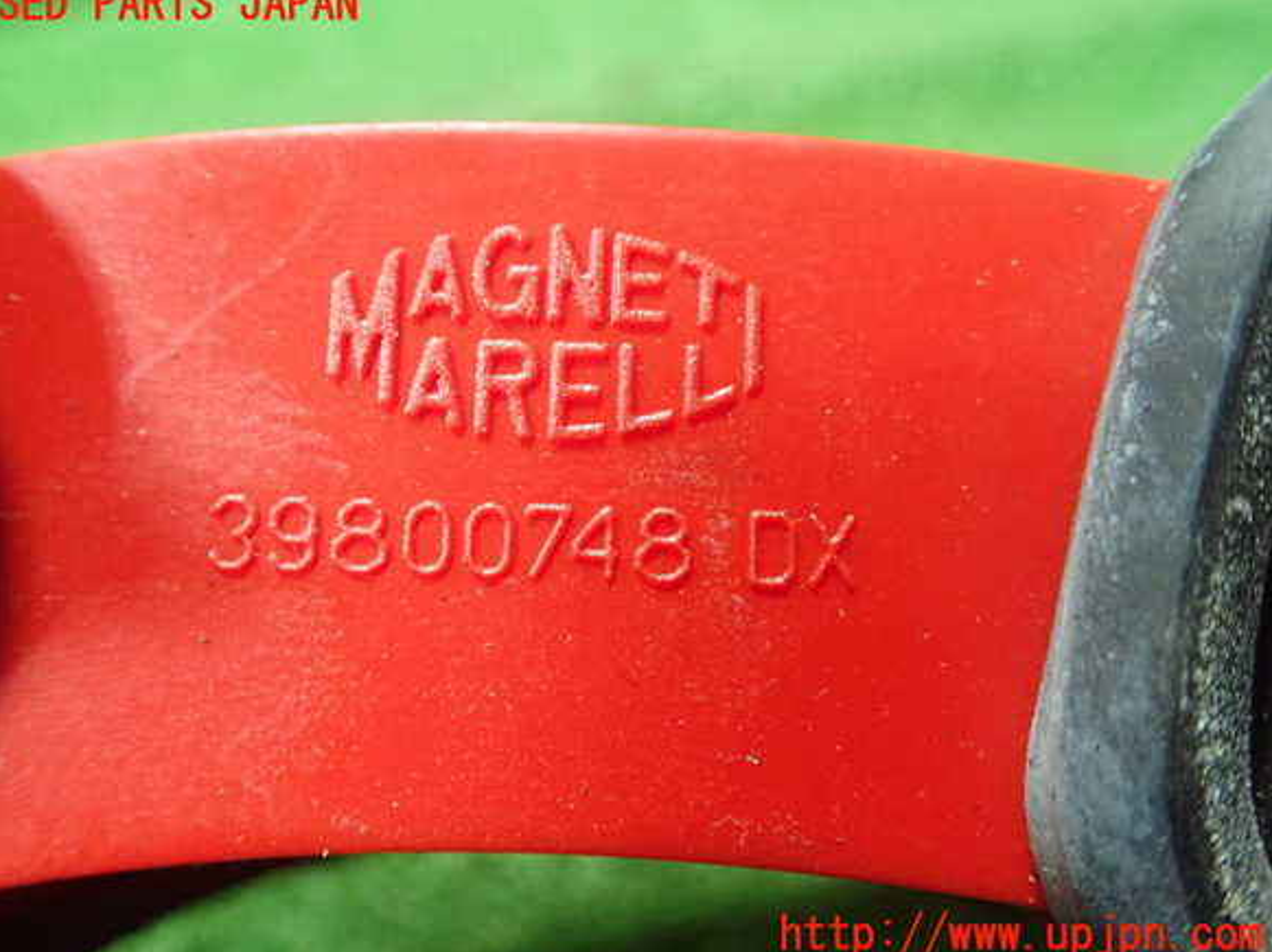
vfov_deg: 45.4
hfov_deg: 58.4
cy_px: 471
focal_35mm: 31
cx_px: 617
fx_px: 1138
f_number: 2.3
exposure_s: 1/100
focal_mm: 5.5
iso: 800
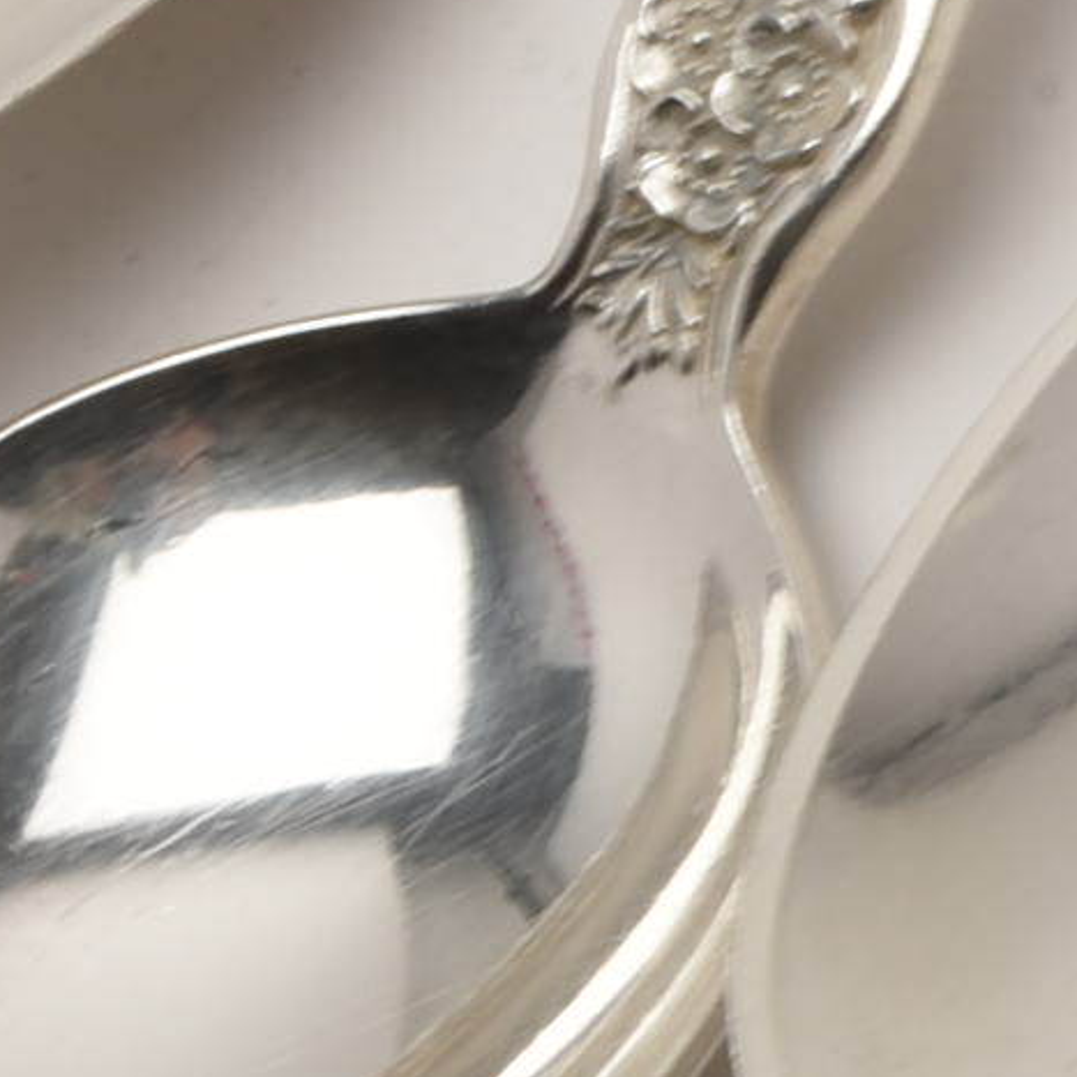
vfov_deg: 3.9
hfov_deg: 3.8
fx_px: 15830
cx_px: 3201
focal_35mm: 450
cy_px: -957
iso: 100
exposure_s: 1/125
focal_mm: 55
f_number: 25
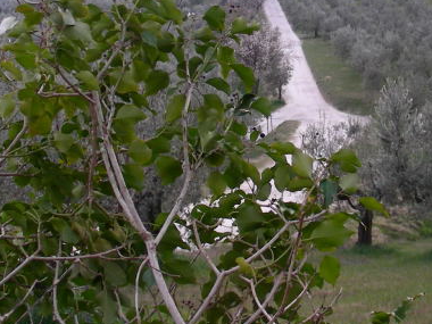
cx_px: 289
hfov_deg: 24.3
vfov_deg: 18.4
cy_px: 108
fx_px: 998
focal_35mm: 80
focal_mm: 6.3
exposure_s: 1/56.4
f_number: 3.5
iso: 50
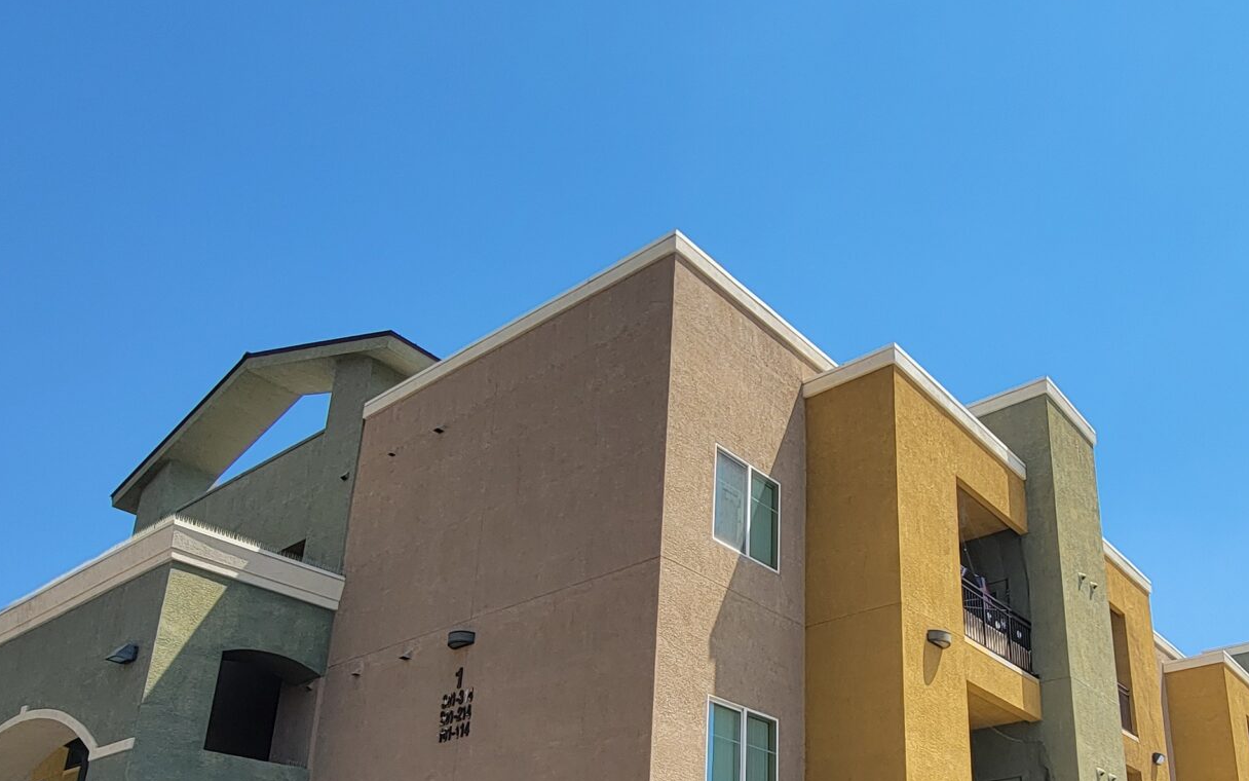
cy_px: 655
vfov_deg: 40.8
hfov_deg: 63.0
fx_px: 987
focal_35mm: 29
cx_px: 831
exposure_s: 1/1632
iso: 50
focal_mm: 2.2
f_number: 2.2
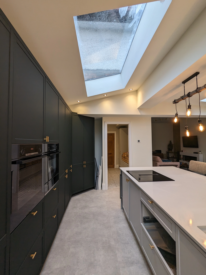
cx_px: 103
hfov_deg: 78.1
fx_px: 127
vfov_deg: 94.5
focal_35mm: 16
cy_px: 138
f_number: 2.2
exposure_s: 1/100
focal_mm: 2.35
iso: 62
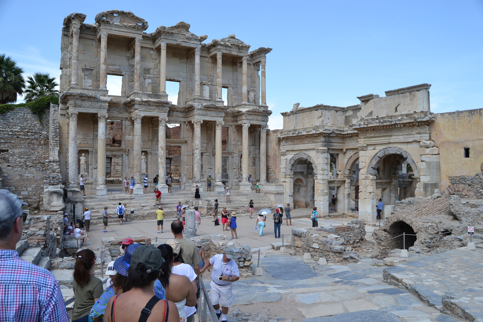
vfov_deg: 47.9
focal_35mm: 27
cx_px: 242
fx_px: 362
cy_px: 161
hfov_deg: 67.4
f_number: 7.1
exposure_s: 1/200
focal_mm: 18
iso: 100
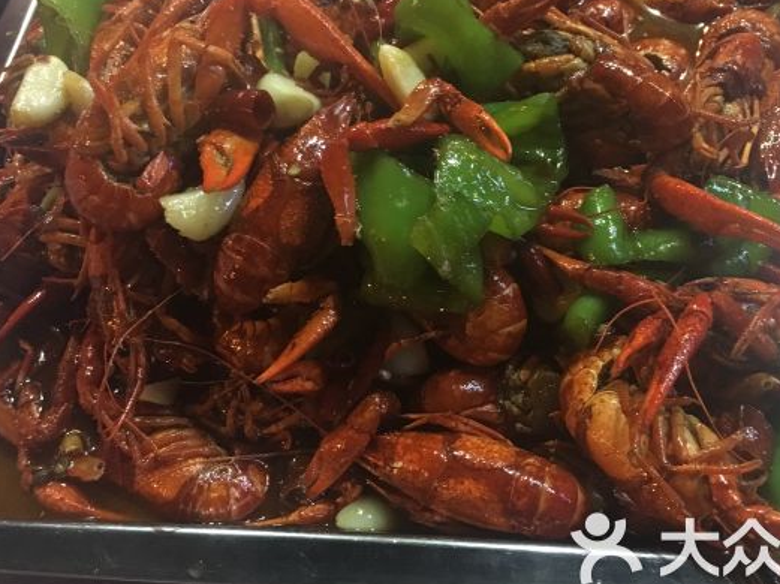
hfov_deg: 47.8
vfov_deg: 36.6
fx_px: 878
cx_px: 422
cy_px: 233
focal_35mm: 39
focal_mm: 4.15
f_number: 2.2
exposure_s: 1/17
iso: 320
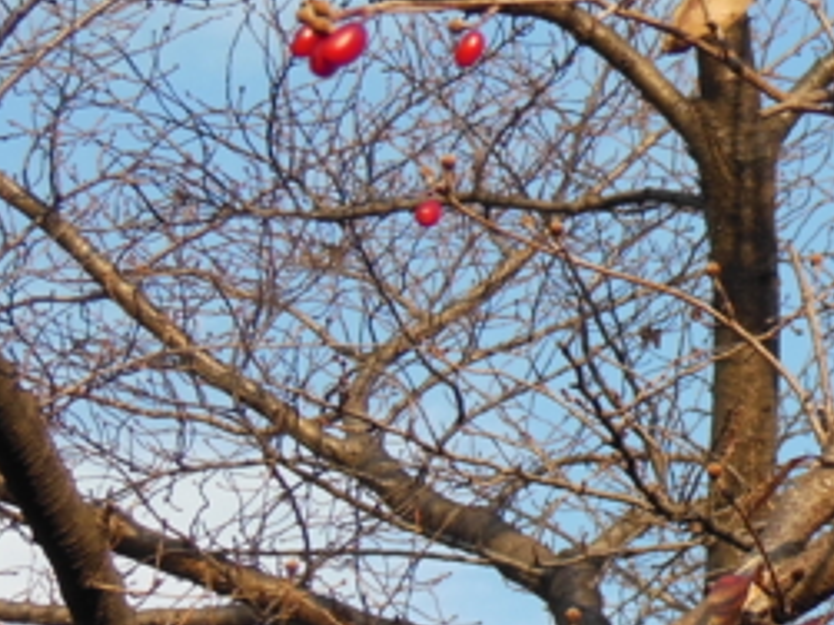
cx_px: 1193
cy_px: 515
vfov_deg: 8.1
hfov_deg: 10.5
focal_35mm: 182
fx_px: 4383
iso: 125
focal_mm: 10.2
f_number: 4.1
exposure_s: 1/400
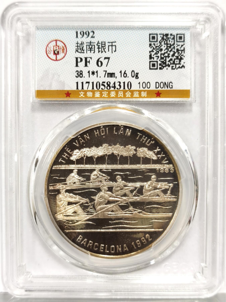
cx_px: 113
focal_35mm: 54
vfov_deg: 35.5
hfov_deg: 27.0
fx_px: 470
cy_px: 151
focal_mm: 5.56
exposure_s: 1/100
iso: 160
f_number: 16
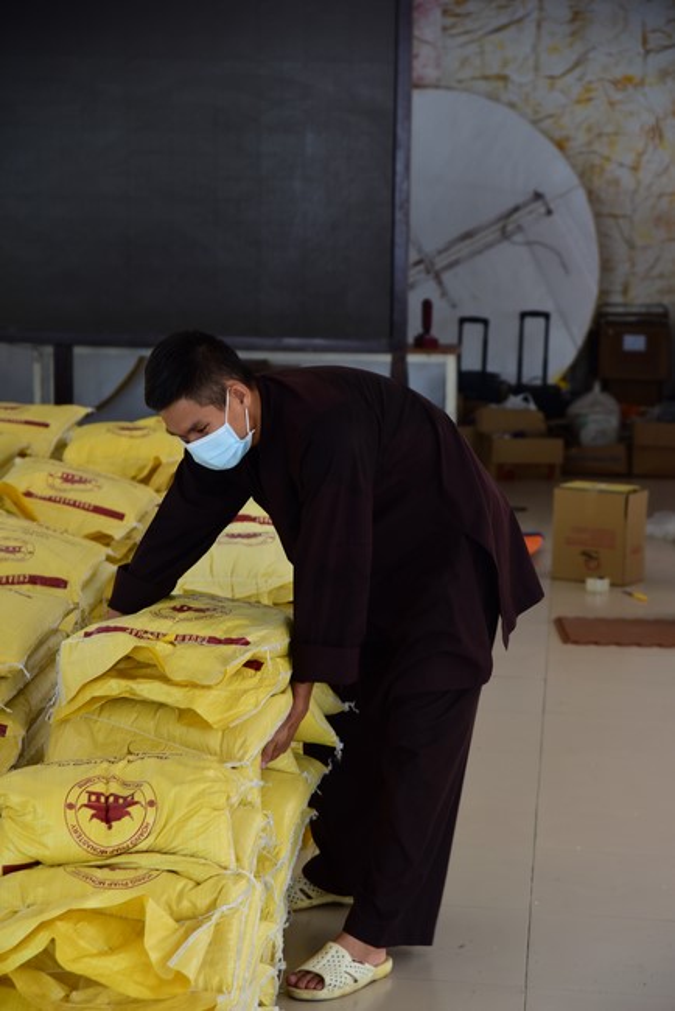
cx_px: 338
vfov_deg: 22.1
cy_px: 506
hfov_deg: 14.9
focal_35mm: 92
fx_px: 2585
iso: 800
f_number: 5.6
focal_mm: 92
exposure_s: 1/60
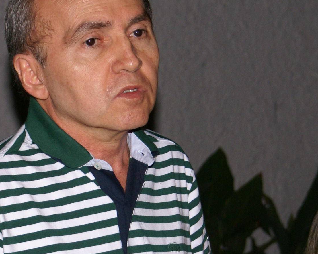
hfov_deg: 10.5
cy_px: 156
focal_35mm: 184
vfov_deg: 8.4
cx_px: 105
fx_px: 1732
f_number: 5.6
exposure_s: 1/80
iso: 400
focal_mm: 50
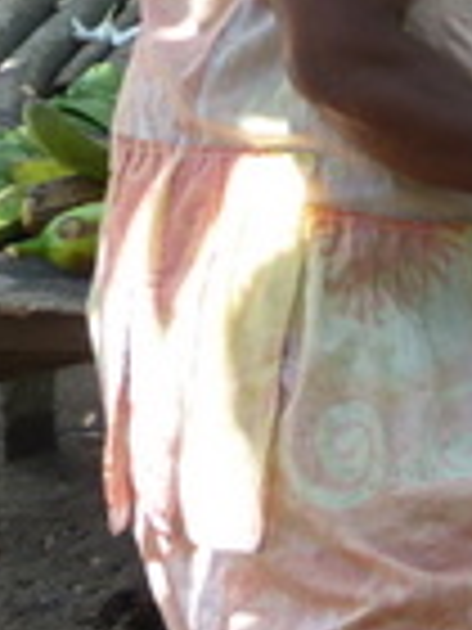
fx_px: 3636
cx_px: 845
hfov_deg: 7.2
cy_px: 374
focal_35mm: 200
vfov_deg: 9.9
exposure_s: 1/80
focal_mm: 6.3
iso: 80
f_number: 3.1
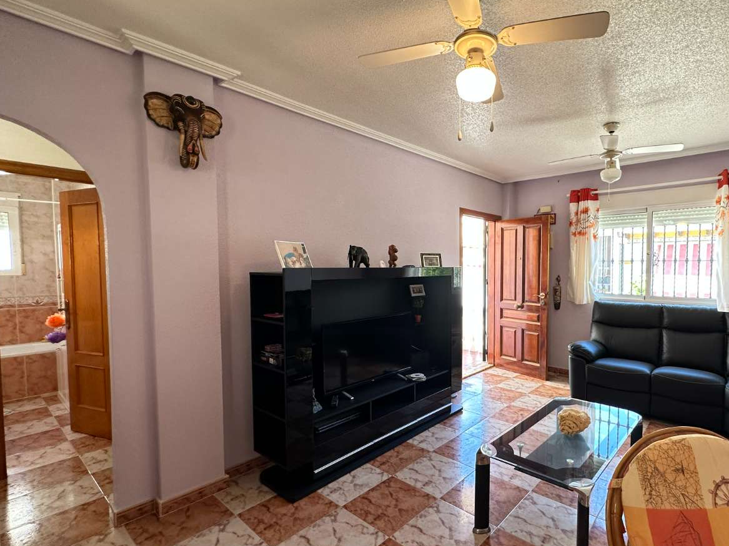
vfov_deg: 71.5
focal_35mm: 18
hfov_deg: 86.1
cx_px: 454
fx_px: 379
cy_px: 286
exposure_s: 1/100
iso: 160
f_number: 2.2
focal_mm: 2.22
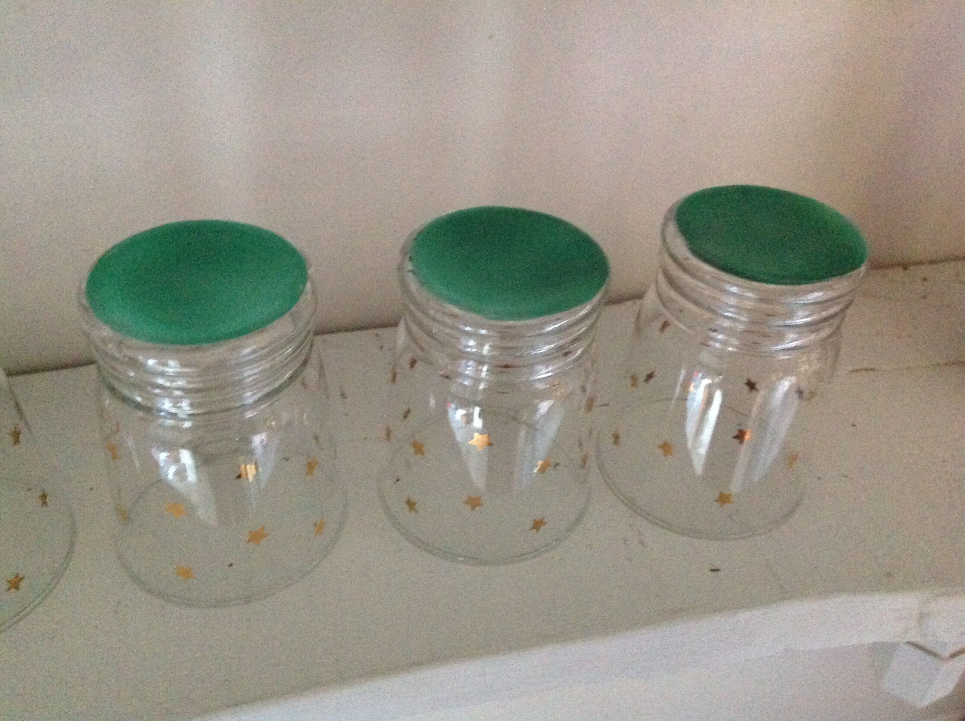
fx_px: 974
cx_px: 482
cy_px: 360
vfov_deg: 40.6
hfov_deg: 52.7
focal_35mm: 35
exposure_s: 1/15
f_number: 2.4
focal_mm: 4.28
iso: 800
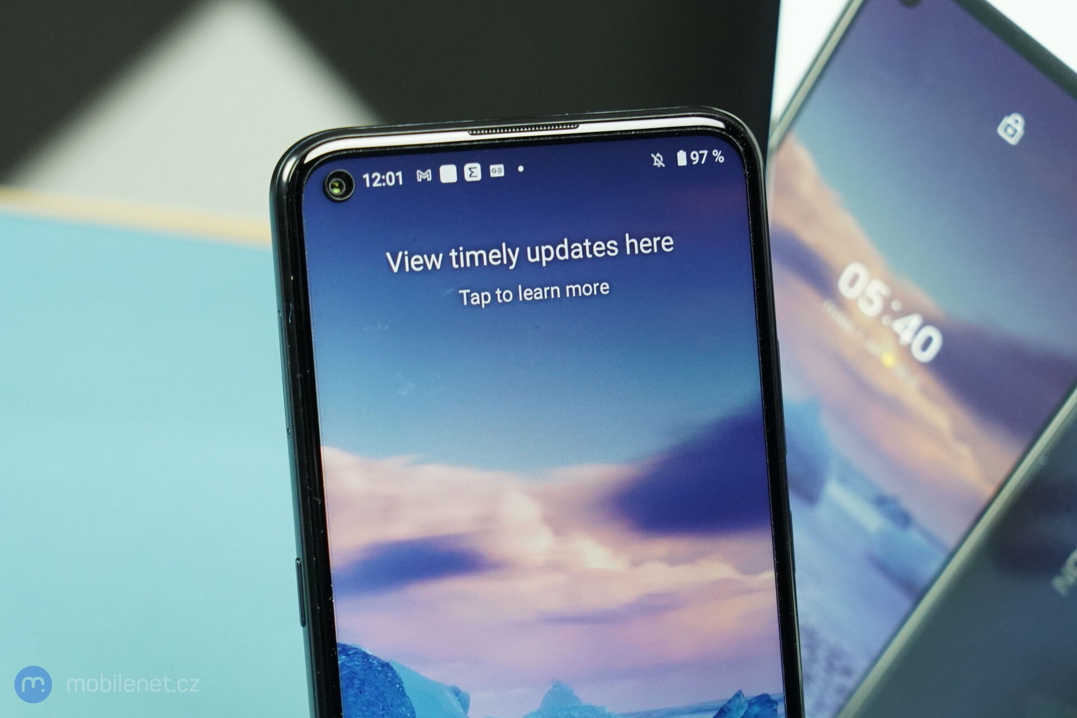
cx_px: 538
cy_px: 359
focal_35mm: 70
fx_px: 2094
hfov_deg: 28.8
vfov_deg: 19.5
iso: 4000
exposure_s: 1/160
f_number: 7.1
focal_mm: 70
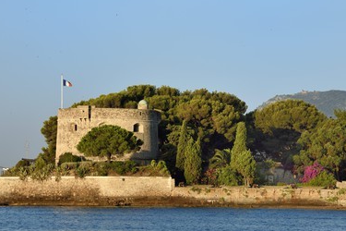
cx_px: 173
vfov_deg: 6.1
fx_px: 2153
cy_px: 111
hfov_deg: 9.2
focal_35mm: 224
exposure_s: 1/640
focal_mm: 200
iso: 200
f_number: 5.6
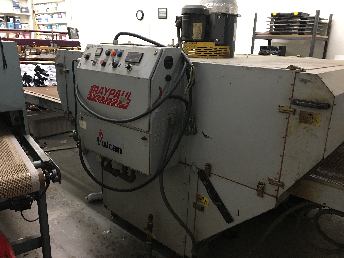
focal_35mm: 29
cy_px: 129
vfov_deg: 48.2
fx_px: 288
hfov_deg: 61.7
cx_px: 172
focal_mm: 4.15
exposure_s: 1/15
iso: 100
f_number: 2.2
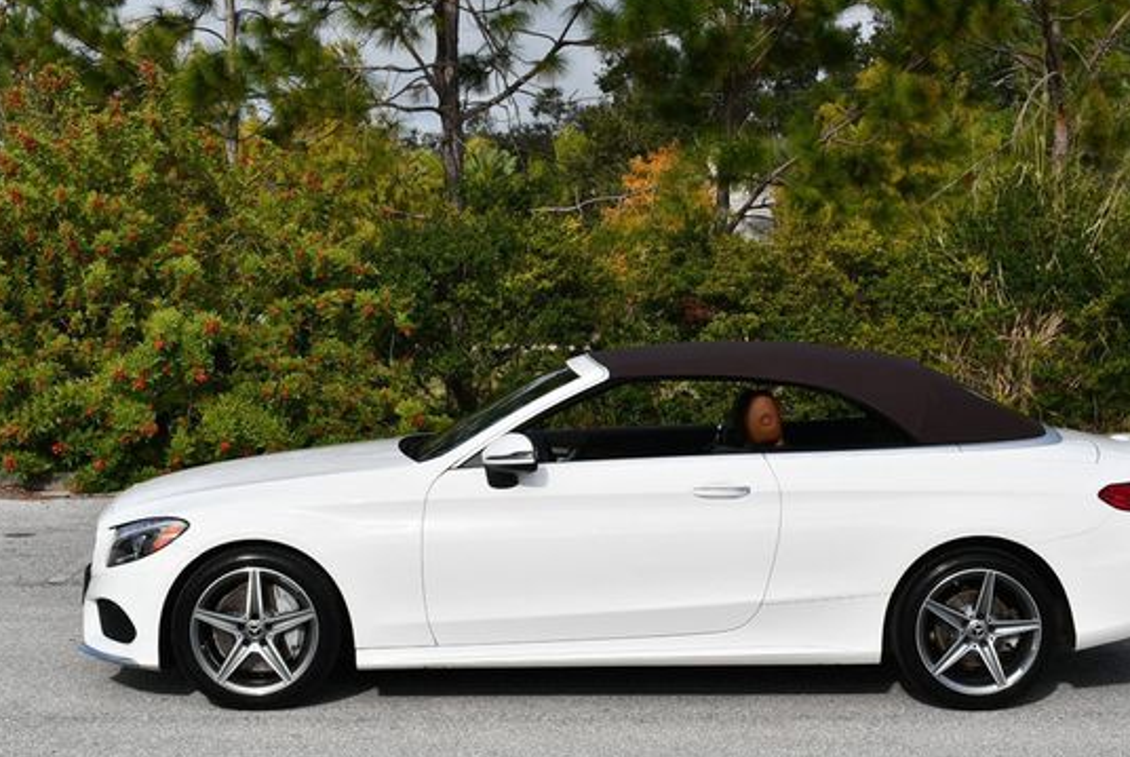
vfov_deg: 18.5
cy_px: 388
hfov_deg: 27.3
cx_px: 660
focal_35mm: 74
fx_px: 2326
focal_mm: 31
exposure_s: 1/320
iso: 100
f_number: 9
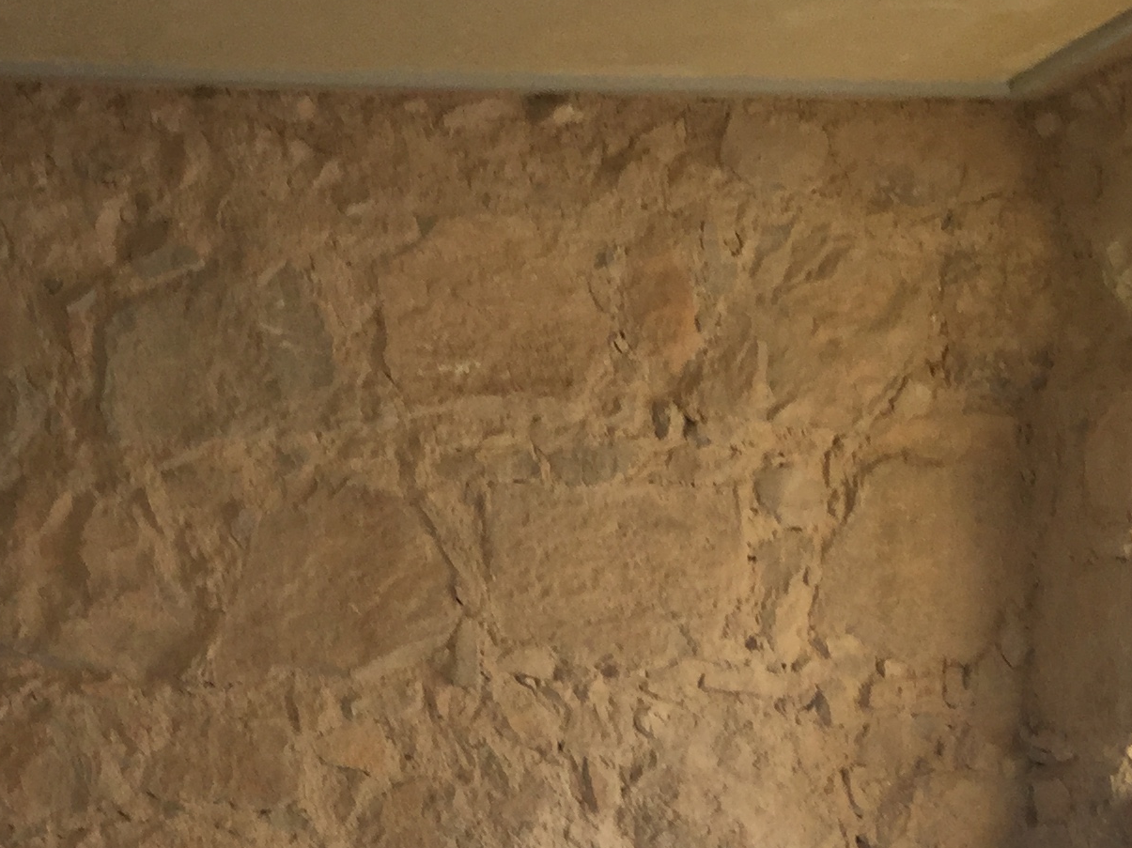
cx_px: 288
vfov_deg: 16.7
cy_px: 1064
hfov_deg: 23.1
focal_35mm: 84
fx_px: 2746
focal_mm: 3.3
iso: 25
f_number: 2.4
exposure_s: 1/50
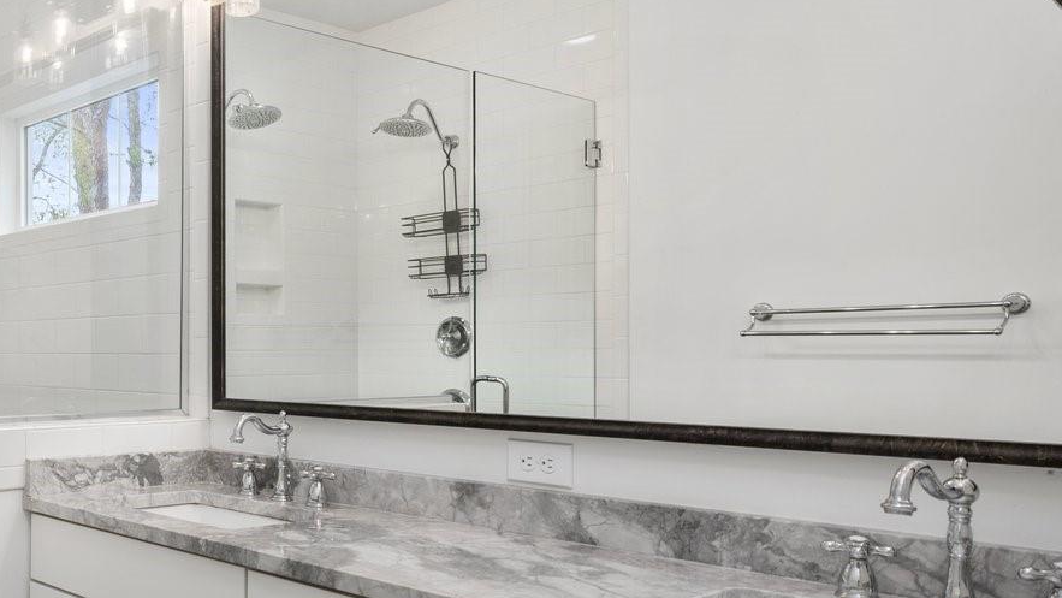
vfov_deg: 34.5
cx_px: 52
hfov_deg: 49.6
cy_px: 369
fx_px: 958
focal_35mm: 34
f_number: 8
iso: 200
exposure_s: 1/8
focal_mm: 14
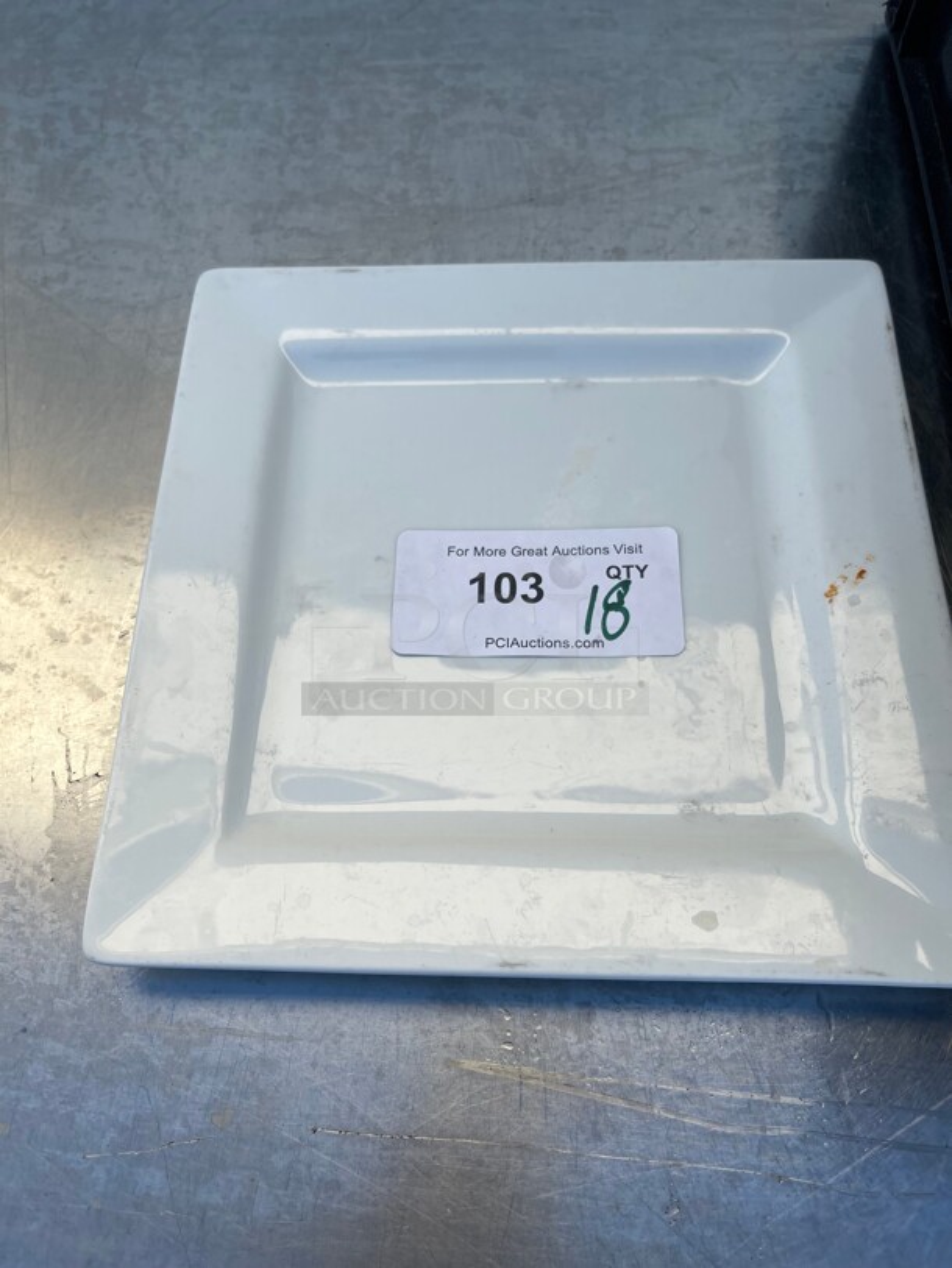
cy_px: 634
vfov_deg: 67.3
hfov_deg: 53.1
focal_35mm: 26
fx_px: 953
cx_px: 476
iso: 32
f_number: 1.6
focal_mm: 5.1
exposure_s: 1/1689
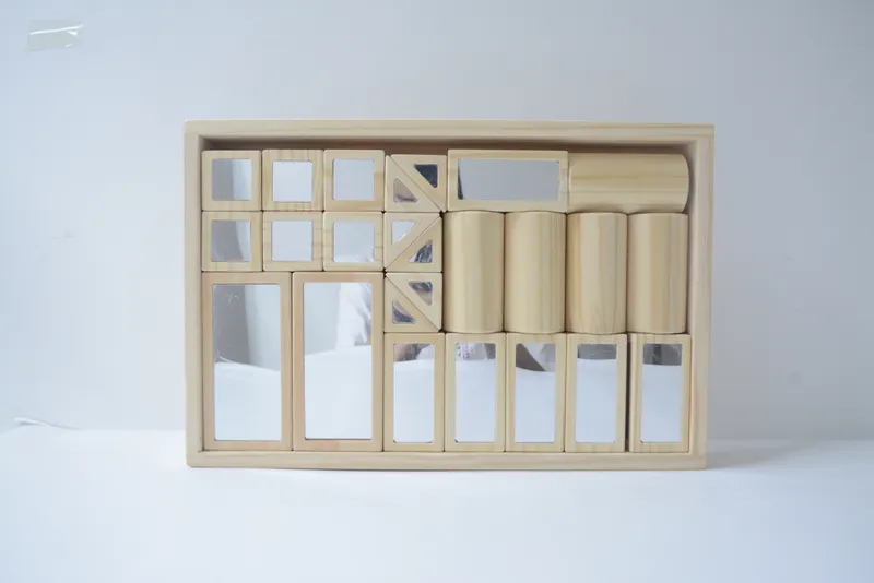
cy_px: 292
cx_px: 437
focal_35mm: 33
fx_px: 801
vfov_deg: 40.0
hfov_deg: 57.2
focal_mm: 22
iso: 400
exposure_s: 1/80
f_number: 4.5
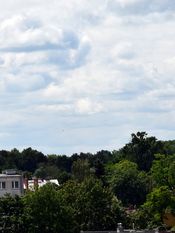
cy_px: 121
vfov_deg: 7.0
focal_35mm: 283
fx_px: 1907
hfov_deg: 5.2
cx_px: -38
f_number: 11
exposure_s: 1/500
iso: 220
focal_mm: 105
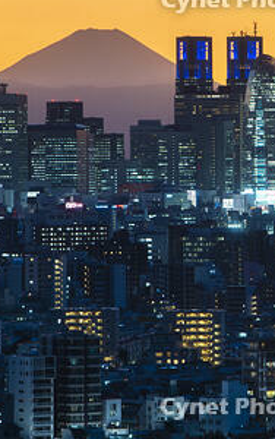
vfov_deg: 5.3
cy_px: 205
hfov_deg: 3.3
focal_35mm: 397
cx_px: 373
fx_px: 4751
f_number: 11
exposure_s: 6
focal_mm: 195
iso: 100
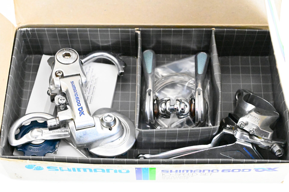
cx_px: 144
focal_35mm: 70
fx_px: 562
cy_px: 96
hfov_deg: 28.9
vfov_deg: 19.4
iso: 51200
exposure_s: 1/640
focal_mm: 70
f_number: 13
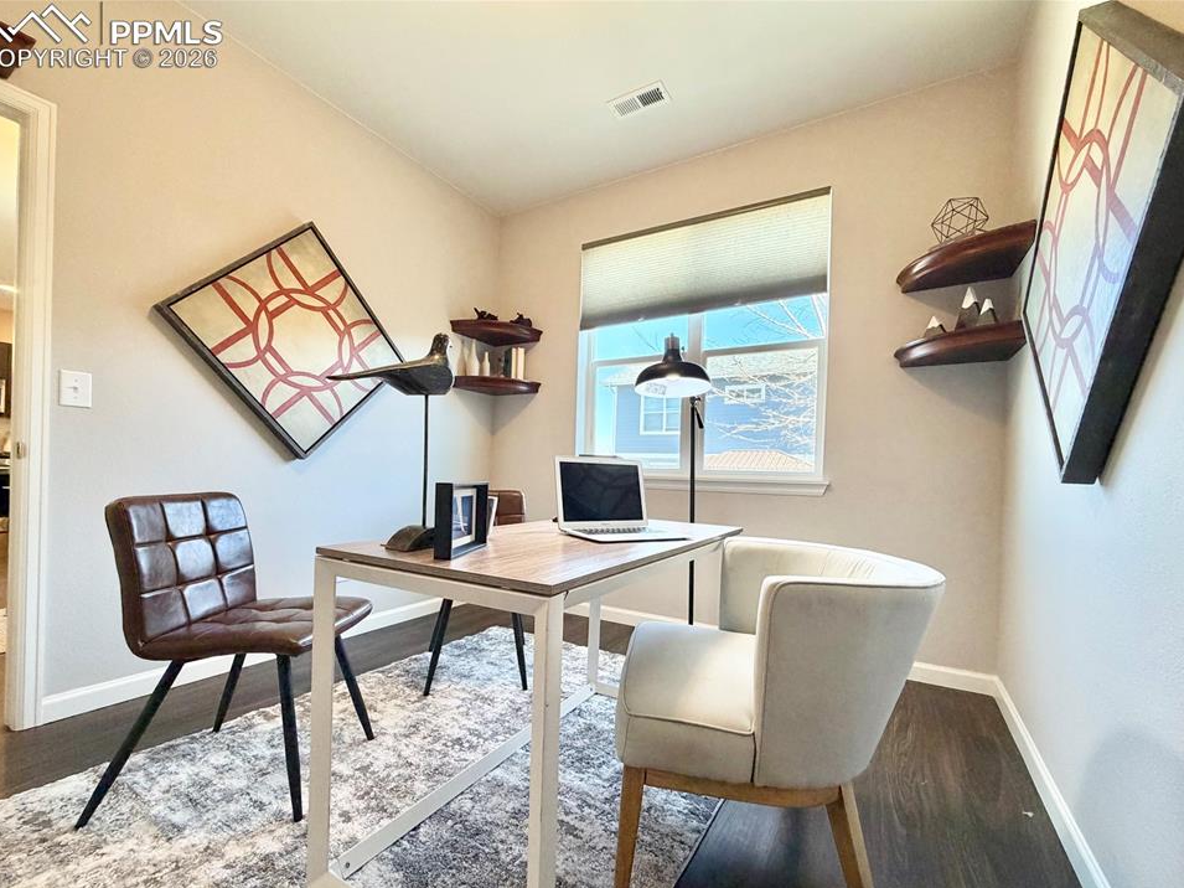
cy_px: 474
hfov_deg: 98.2
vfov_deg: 81.6
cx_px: 609
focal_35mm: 15
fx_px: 513
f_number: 2.2
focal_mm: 2.22
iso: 320
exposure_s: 1/120
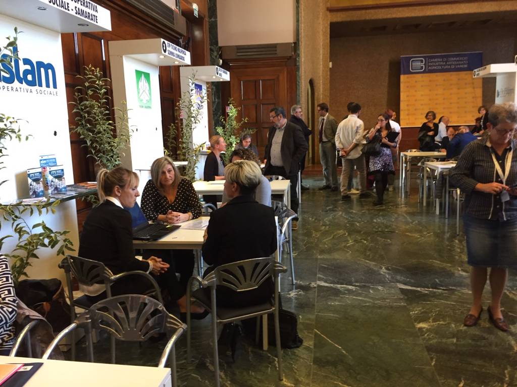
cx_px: 258
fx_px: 433
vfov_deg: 48.2
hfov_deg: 61.7
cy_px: 194
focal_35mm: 29
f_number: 2.2
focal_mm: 4.15
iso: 160
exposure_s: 1/33
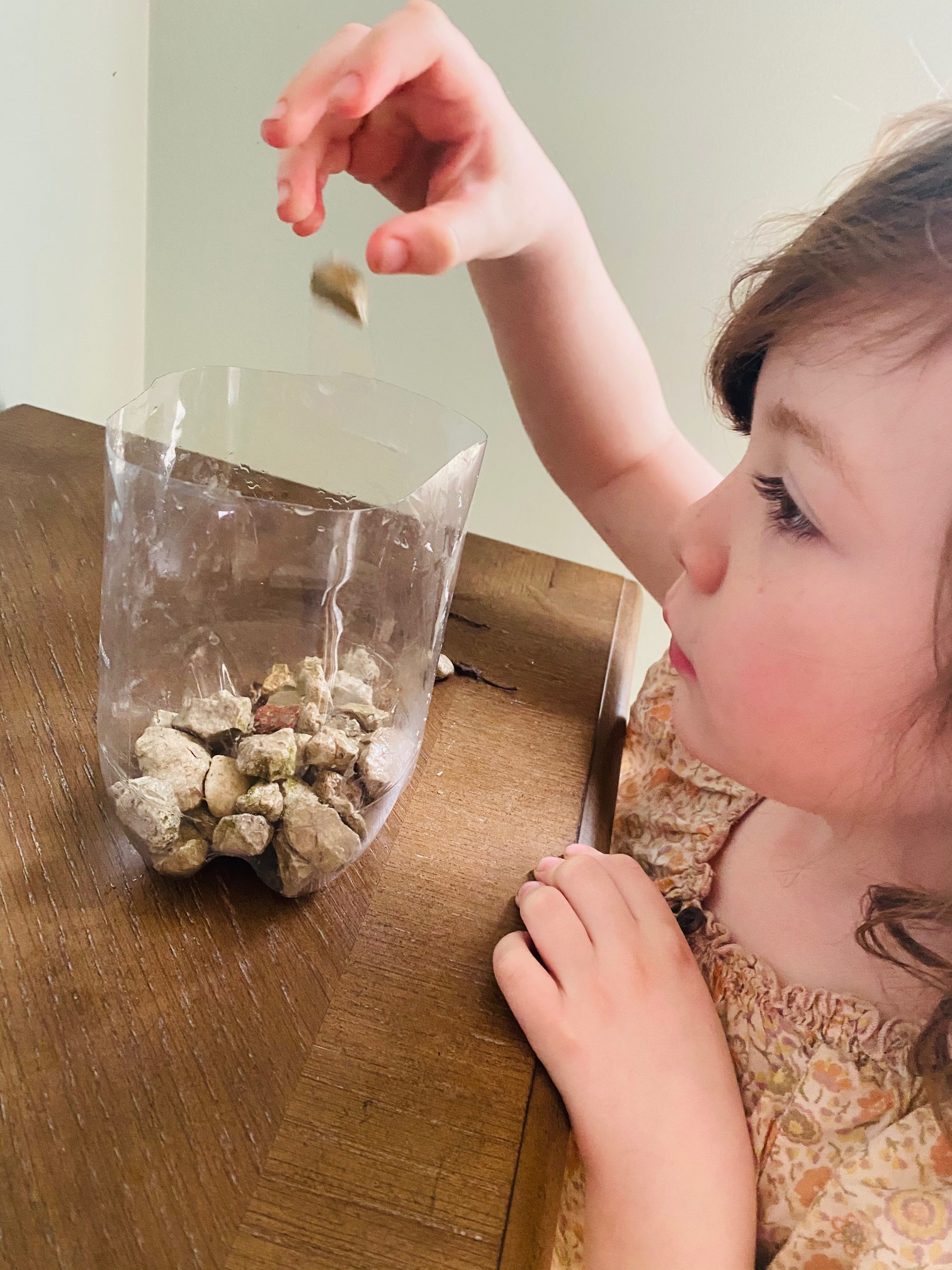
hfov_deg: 53.1
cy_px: 635
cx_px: 476
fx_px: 953
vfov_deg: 67.3
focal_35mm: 26
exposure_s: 1/40
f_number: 1.8
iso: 500
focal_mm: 4.25
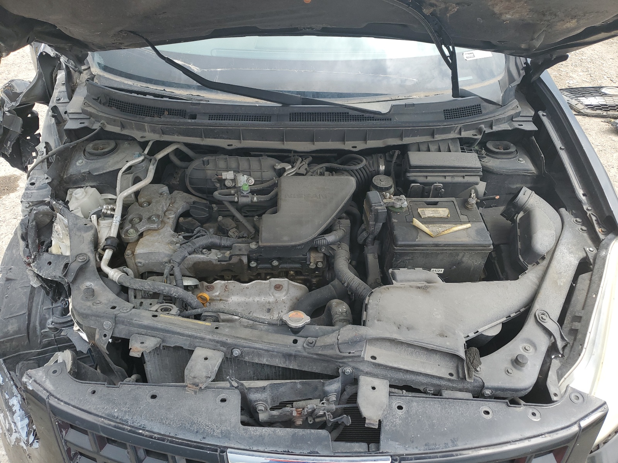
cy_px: 232
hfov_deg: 67.3
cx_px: 309
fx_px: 464
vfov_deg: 53.1
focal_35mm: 26
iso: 50
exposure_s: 1/833
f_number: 1.5
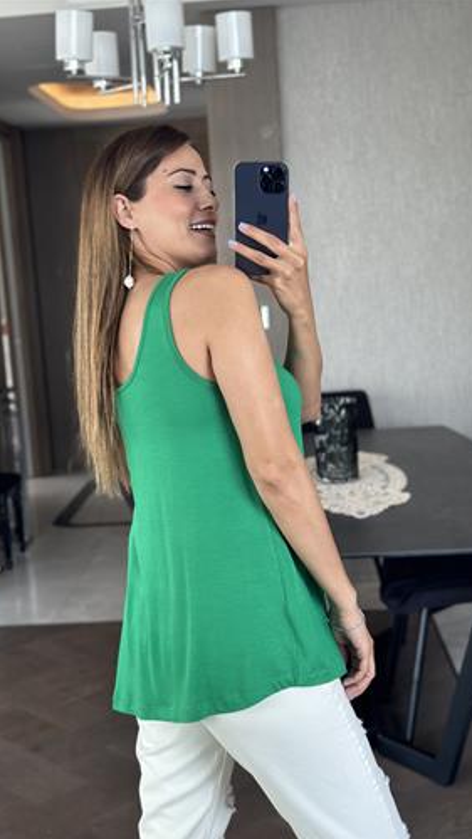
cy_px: 421
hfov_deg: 22.6
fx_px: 1180
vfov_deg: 39.2
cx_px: 197
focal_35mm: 53
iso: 125
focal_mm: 6.86
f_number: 1.78
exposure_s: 1/60
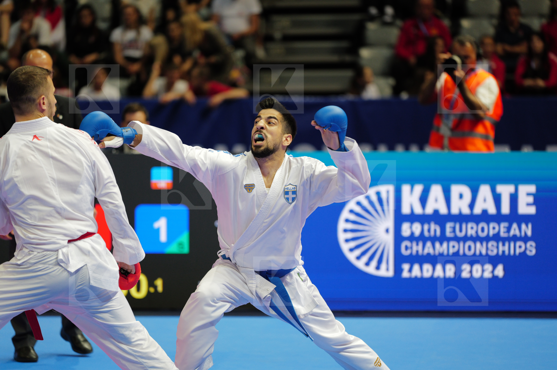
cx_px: 278
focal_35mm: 175
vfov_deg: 7.8
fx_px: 2703
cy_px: 185
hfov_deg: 11.8
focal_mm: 175
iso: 2000
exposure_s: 1/1000
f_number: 2.8
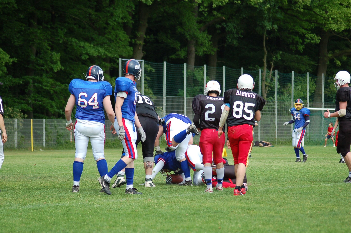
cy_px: 116
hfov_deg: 12.5
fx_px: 1606
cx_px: 176
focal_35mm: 165
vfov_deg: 8.3
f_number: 4.2
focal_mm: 110
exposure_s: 1/1000
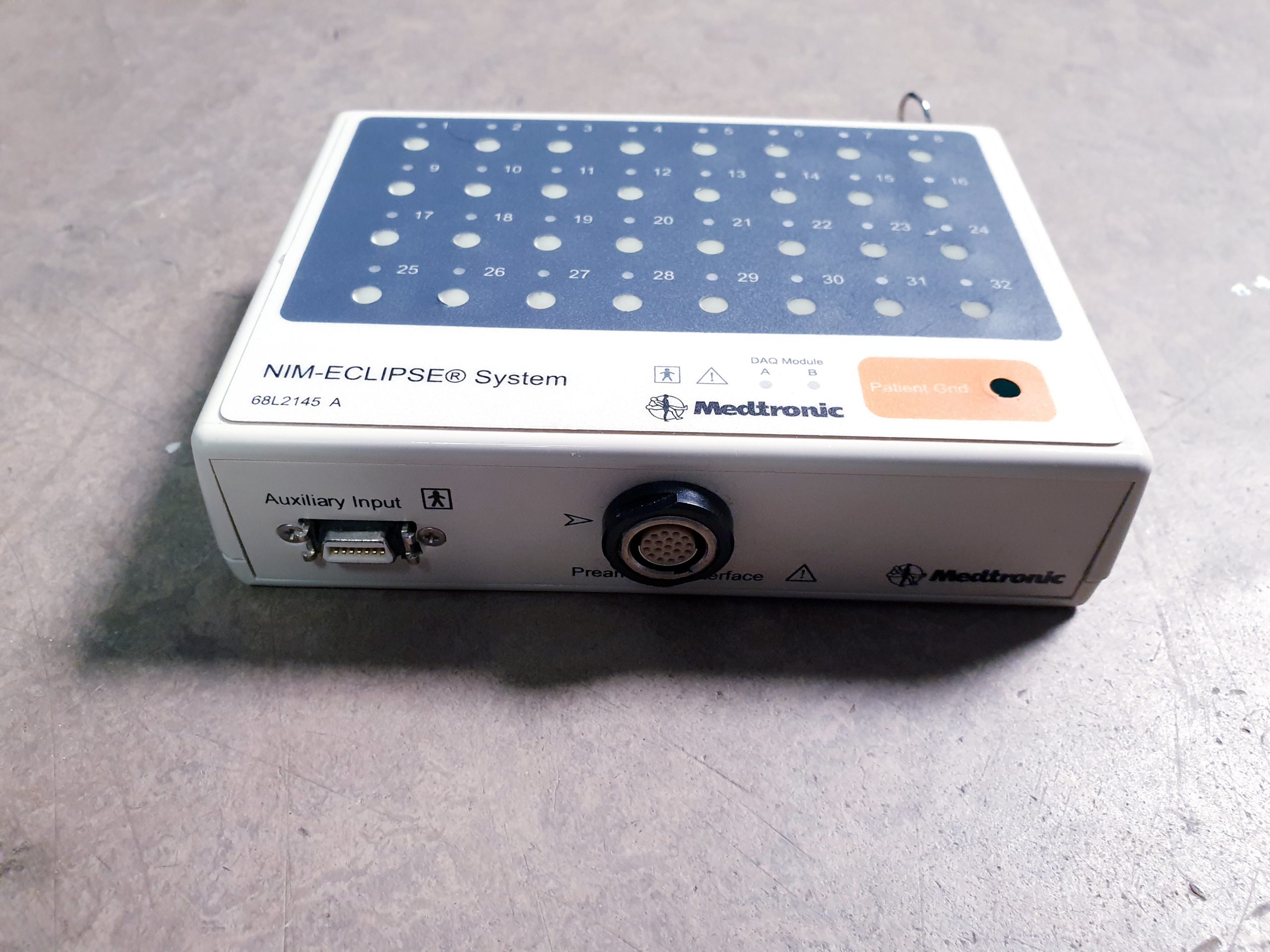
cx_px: 635
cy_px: 476
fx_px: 954
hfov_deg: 67.3
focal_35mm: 26
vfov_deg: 53.1
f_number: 2.4
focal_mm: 4.3
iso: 400
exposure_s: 1/50
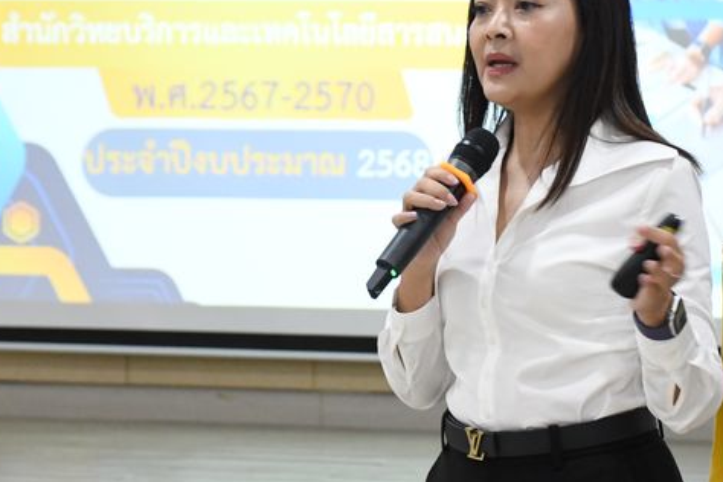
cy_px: 182
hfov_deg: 10.9
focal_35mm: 188
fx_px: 3775
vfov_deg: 7.3
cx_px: 563
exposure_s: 1/100
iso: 3200
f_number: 4.8
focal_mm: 58
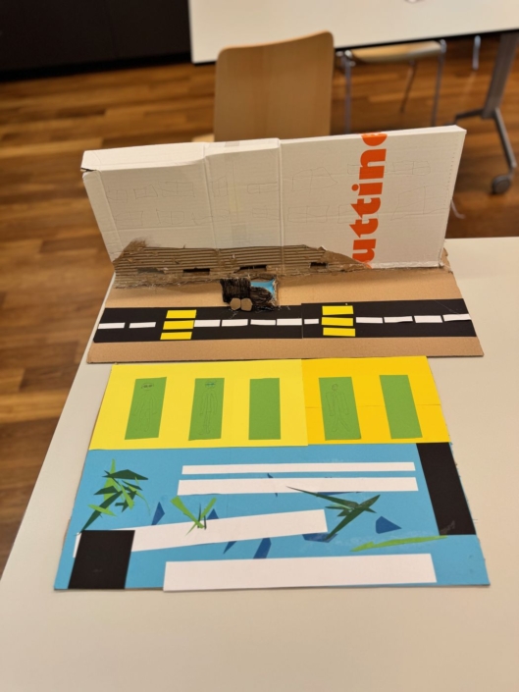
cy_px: 346
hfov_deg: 56.8
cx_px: 260
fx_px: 480
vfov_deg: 71.6
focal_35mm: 24
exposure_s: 1/123
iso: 50
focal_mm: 6.76
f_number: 1.78
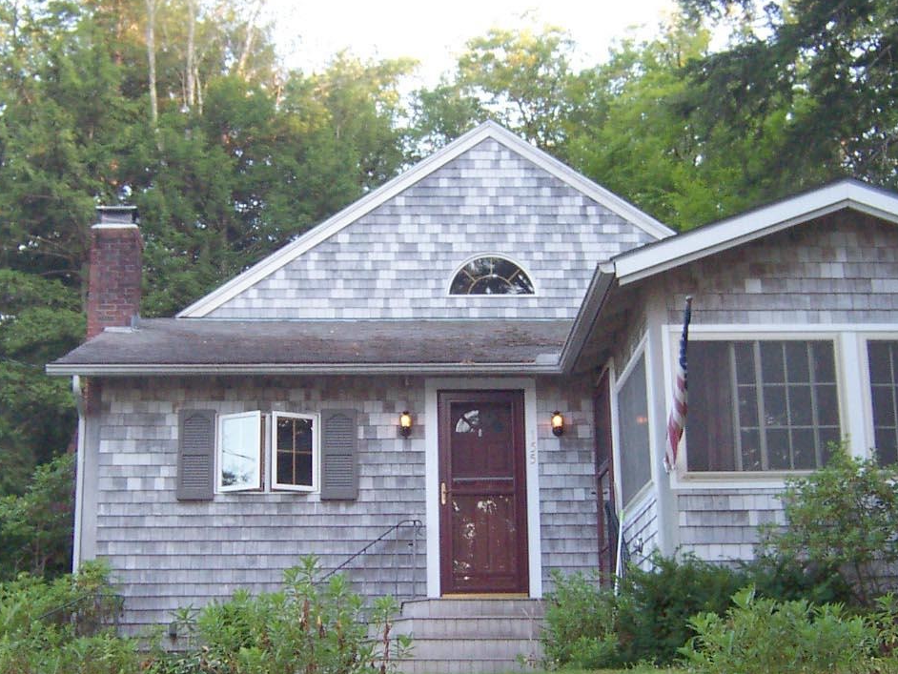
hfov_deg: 33.2
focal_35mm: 58
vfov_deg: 25.2
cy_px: 415
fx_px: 1505
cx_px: 395
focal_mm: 5.5
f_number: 2.8
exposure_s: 1/60
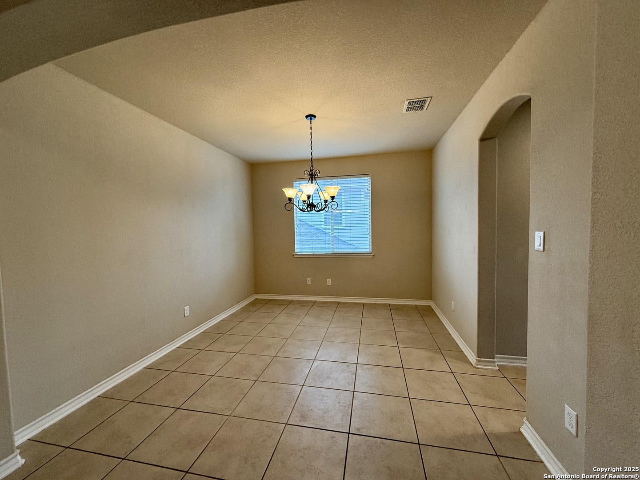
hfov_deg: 102.1
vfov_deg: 85.7
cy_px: 240
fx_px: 259
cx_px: 320
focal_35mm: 14
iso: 200
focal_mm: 2.22
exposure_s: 1/120
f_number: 2.2
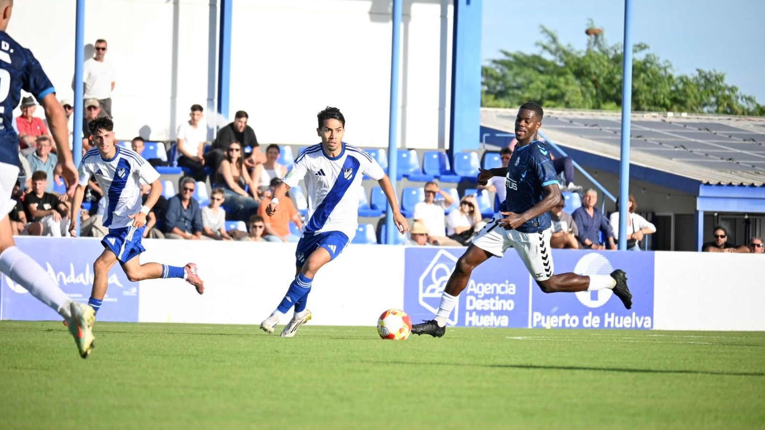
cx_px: 383
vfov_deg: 3.7
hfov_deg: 6.5
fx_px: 6714
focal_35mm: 331
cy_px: 185
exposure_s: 1/1250
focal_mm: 210
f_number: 6
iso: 400
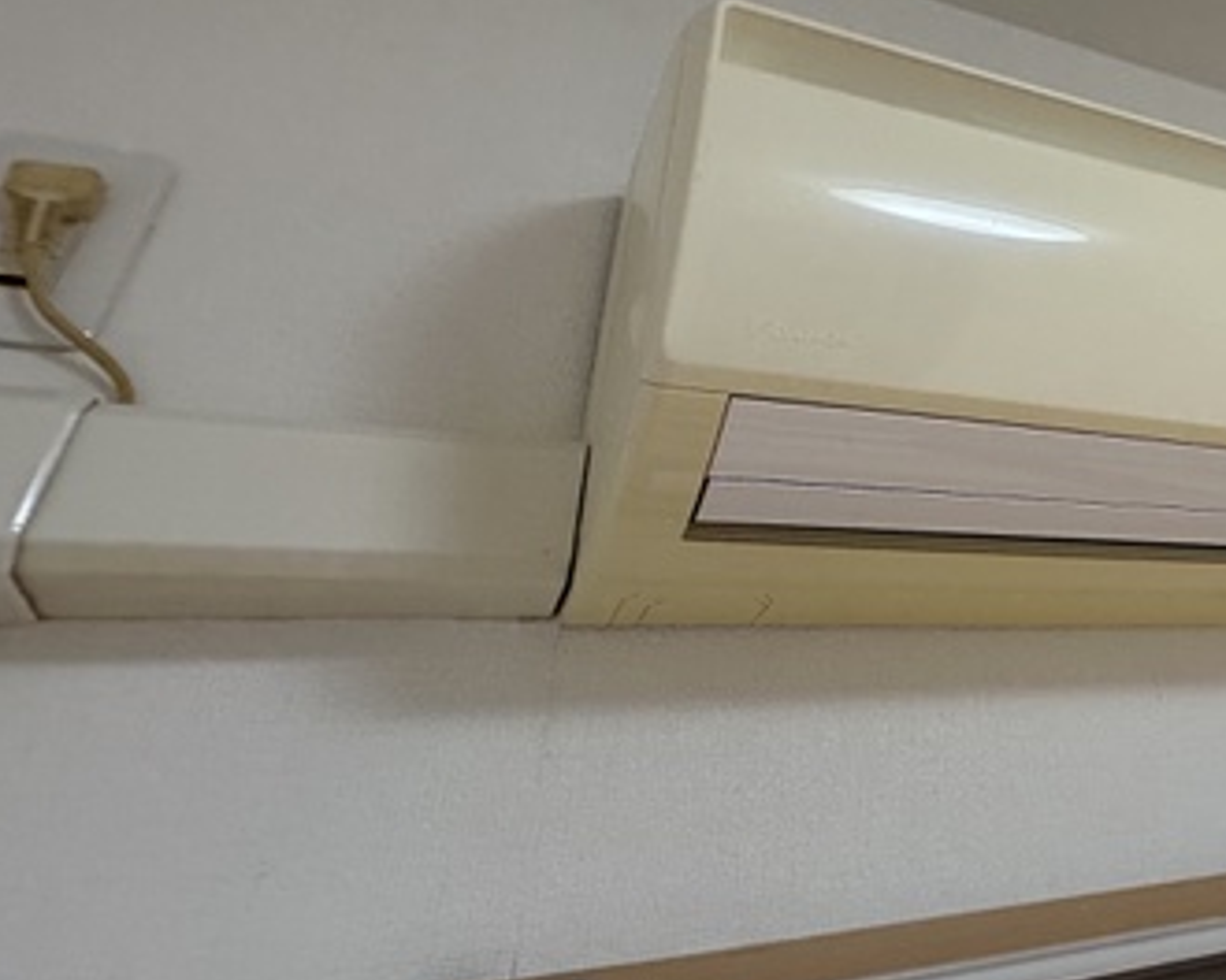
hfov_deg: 51.4
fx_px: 1052
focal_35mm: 29
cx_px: 1159
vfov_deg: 48.3
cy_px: 262
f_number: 2.2
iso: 80
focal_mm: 2.22
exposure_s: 1/99
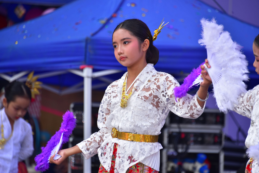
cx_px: 130
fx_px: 2159
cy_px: 86
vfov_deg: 4.6
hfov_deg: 6.9
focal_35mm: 300
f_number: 6.3
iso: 125
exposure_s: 1/200
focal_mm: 300
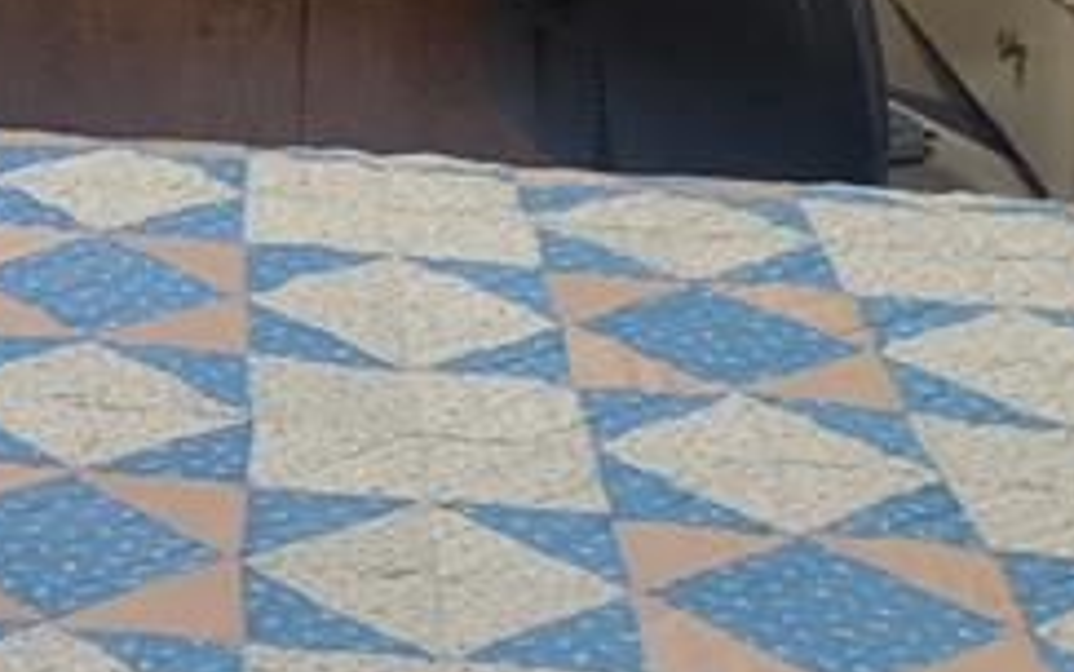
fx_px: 3396
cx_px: -491
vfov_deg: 10.7
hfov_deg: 16.5
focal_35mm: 116
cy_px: -451
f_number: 1.8
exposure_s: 1/40
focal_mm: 5.4
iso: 250
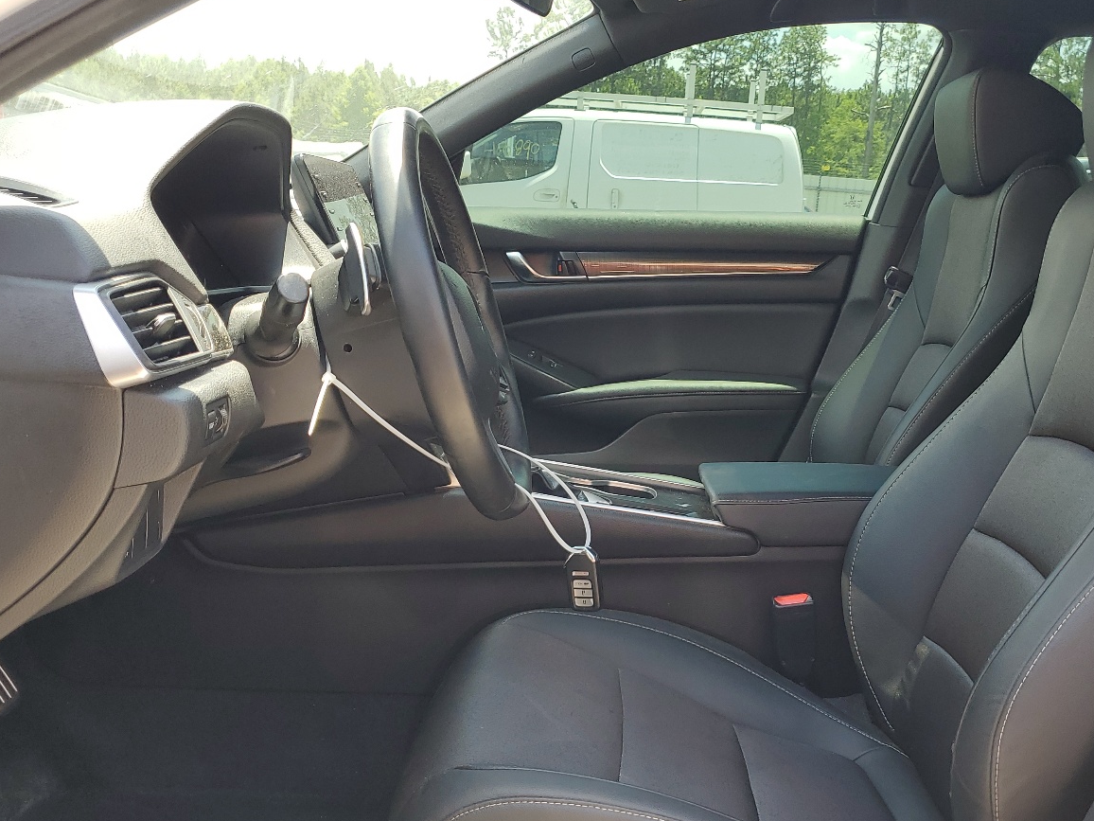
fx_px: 1138
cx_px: 660
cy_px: 493
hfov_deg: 51.0
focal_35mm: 36
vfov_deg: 39.5
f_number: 1.5
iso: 50
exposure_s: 1/323
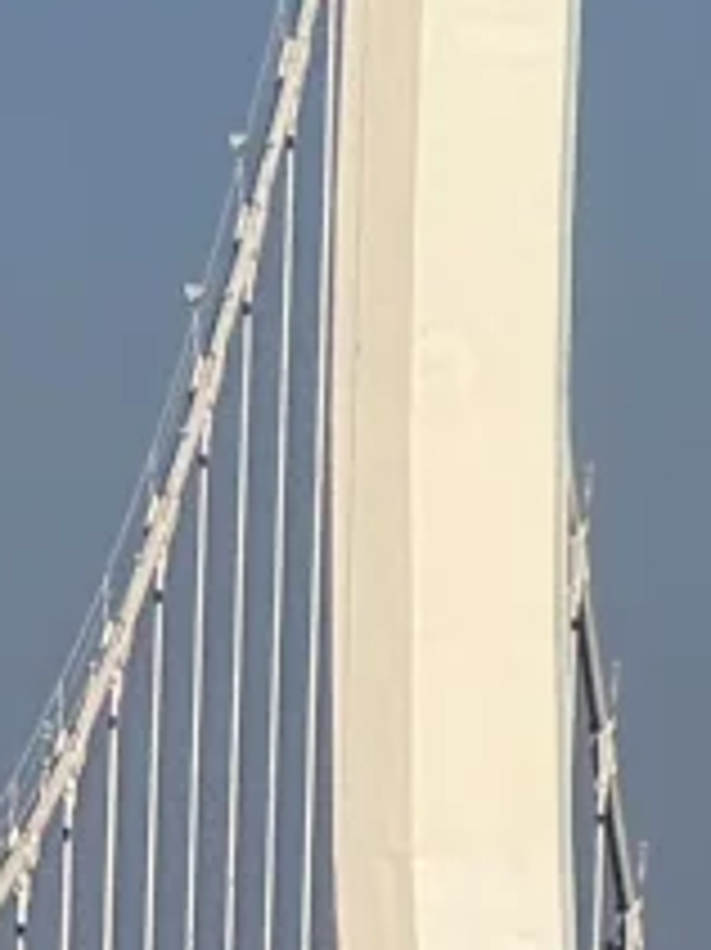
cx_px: -1516
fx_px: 22479
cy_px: -1036
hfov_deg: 1.8
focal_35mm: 820
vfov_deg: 2.4
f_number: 2.8
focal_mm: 15.66
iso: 50
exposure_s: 1/2146
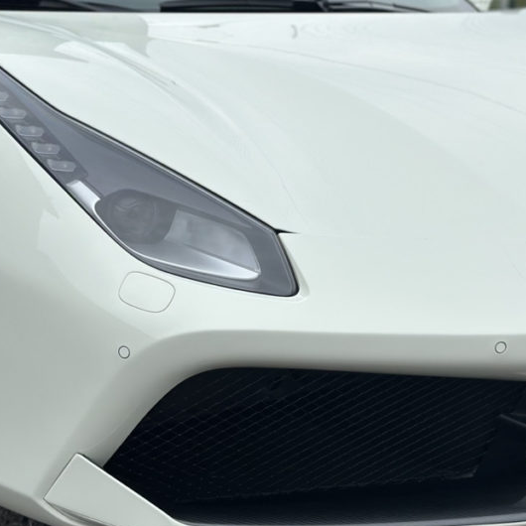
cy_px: 238
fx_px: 1410
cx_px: 390
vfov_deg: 21.1
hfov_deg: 21.0
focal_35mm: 82
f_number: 1.78
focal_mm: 6.86
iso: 100
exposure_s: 1/4785
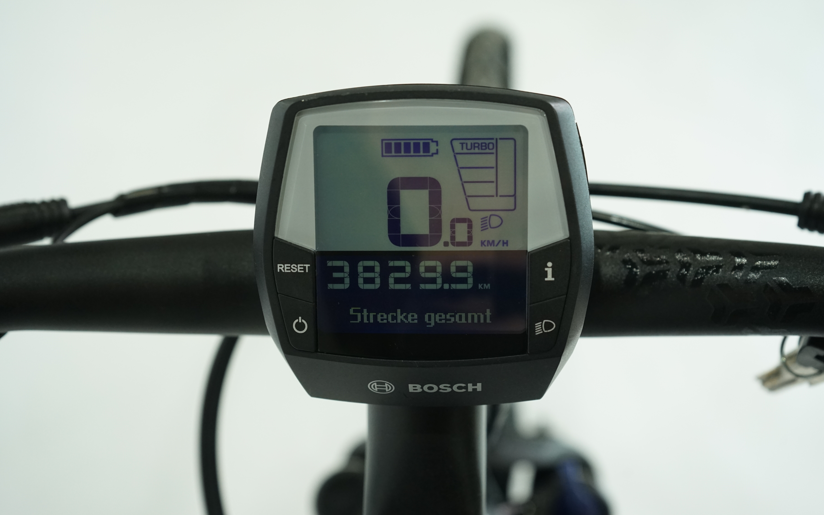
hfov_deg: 42.6
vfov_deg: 27.4
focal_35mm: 47
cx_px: 413
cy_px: 243
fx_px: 1055
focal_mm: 46
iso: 1600
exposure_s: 1/200
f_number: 5.6
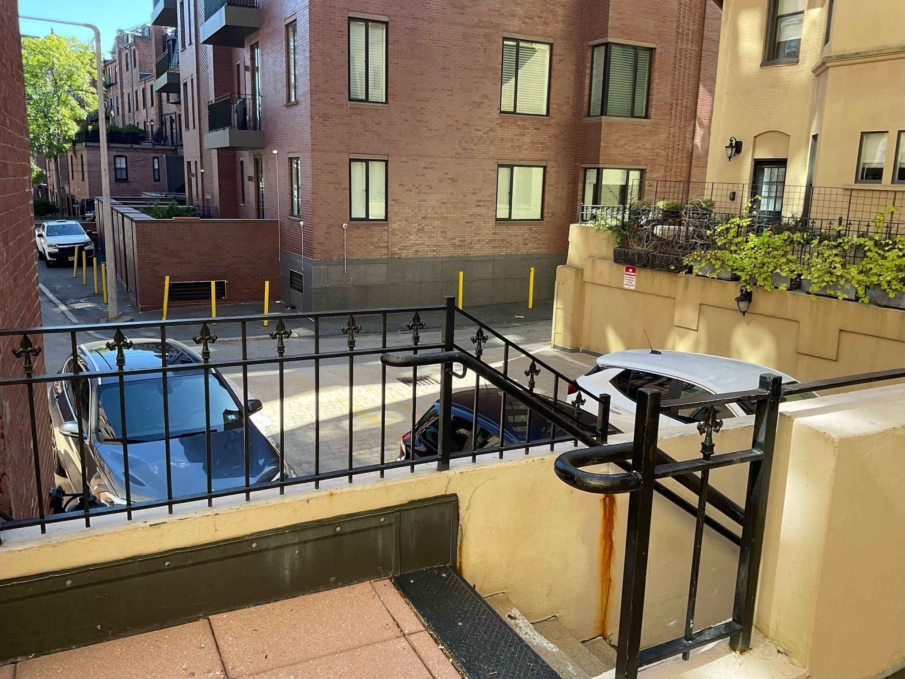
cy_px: 340
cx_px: 452
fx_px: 758
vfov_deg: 48.2
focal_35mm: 29
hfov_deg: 61.7
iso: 16
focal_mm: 3
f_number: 1.8
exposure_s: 1/190
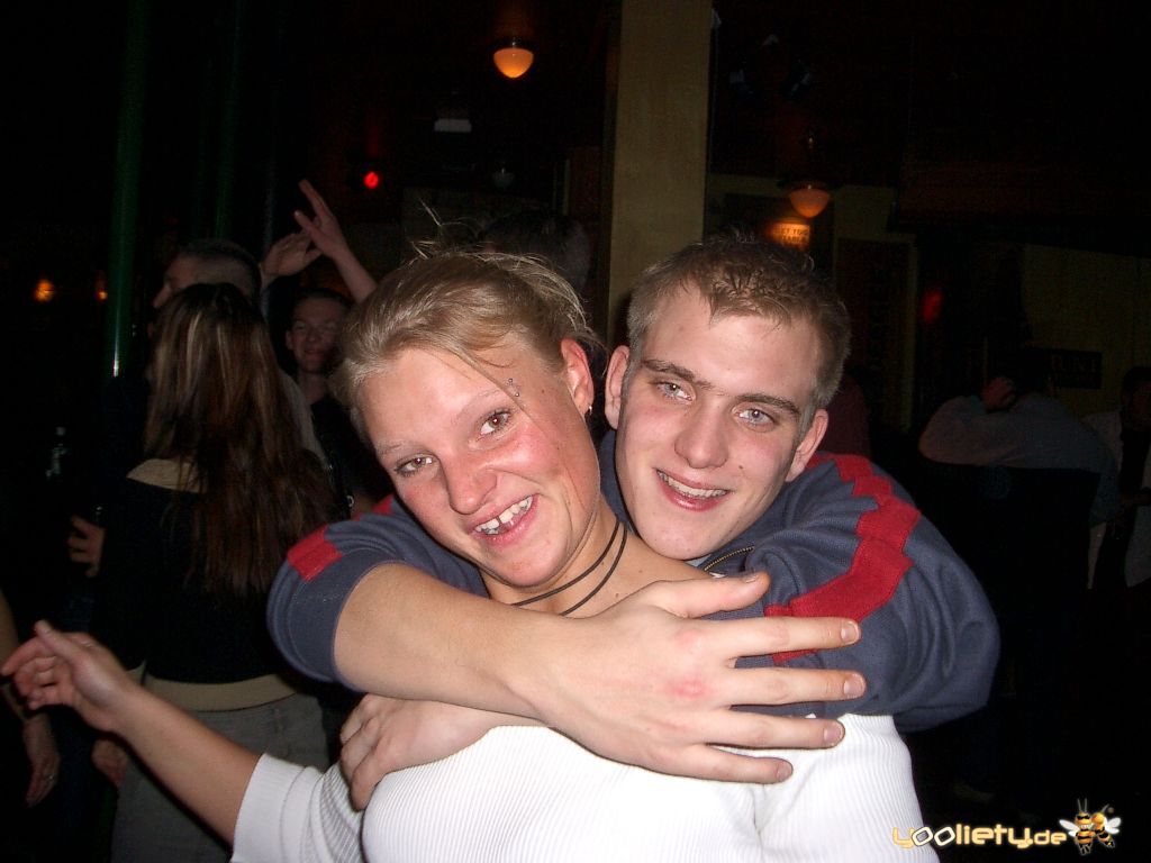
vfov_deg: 40.7
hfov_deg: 52.6
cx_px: 576
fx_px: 1164
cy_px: 432
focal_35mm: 35
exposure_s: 1/40
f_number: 2.6
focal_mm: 5.8
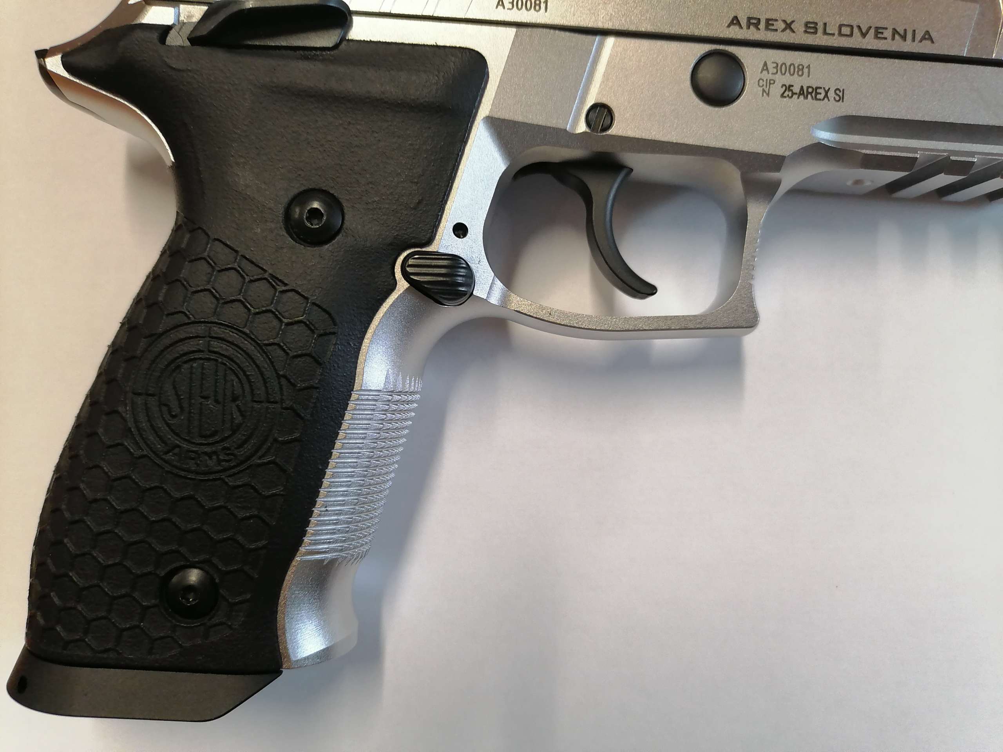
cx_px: 502
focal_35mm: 27
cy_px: 376
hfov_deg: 65.3
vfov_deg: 51.4
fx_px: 782
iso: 200
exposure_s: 1/33.3
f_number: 1.8
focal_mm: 5.3
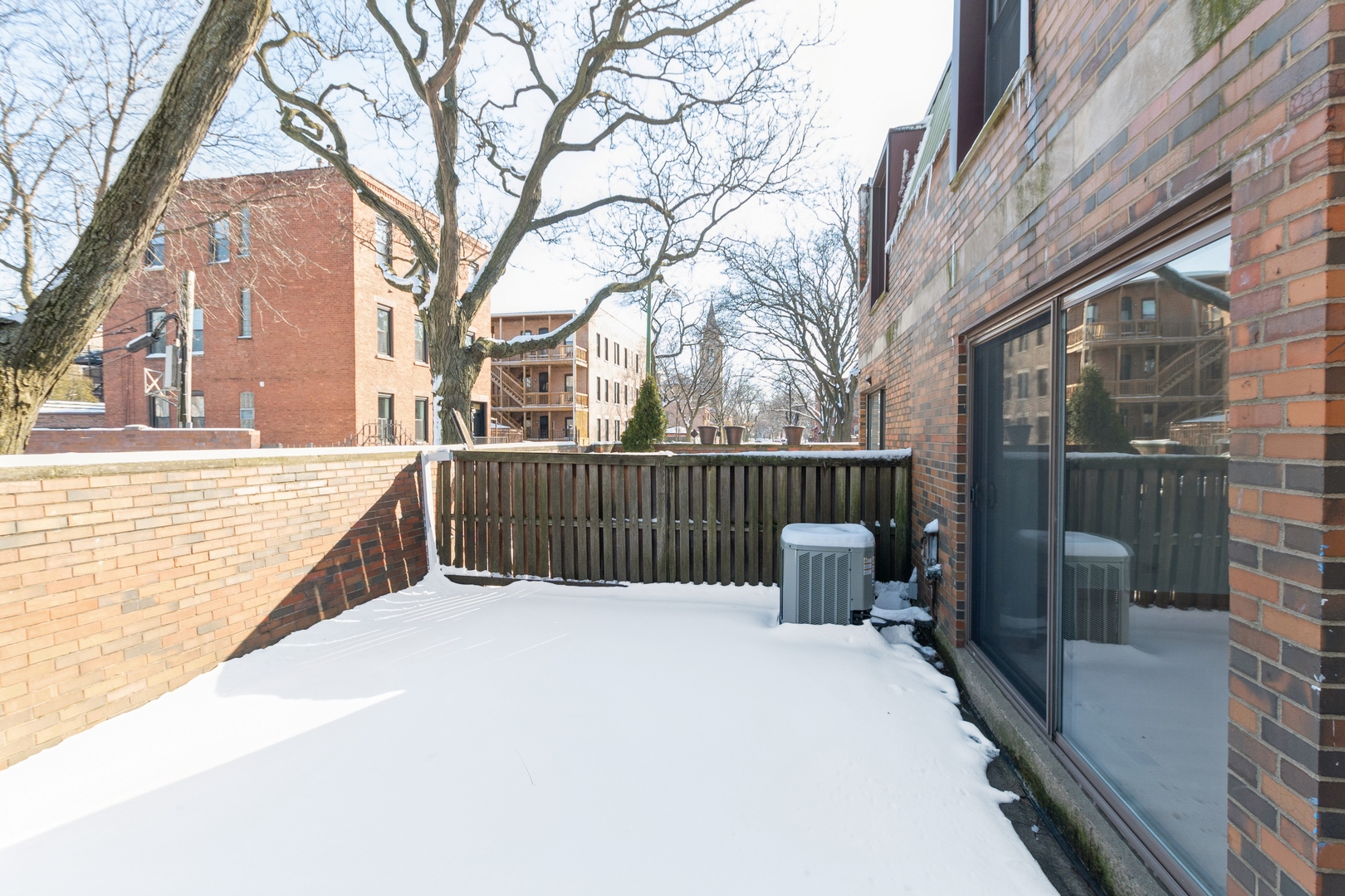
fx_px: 560
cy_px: 448
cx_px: 672
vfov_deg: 77.3
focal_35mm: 15
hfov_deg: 100.4
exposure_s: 1/160
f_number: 7.1
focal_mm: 10
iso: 250
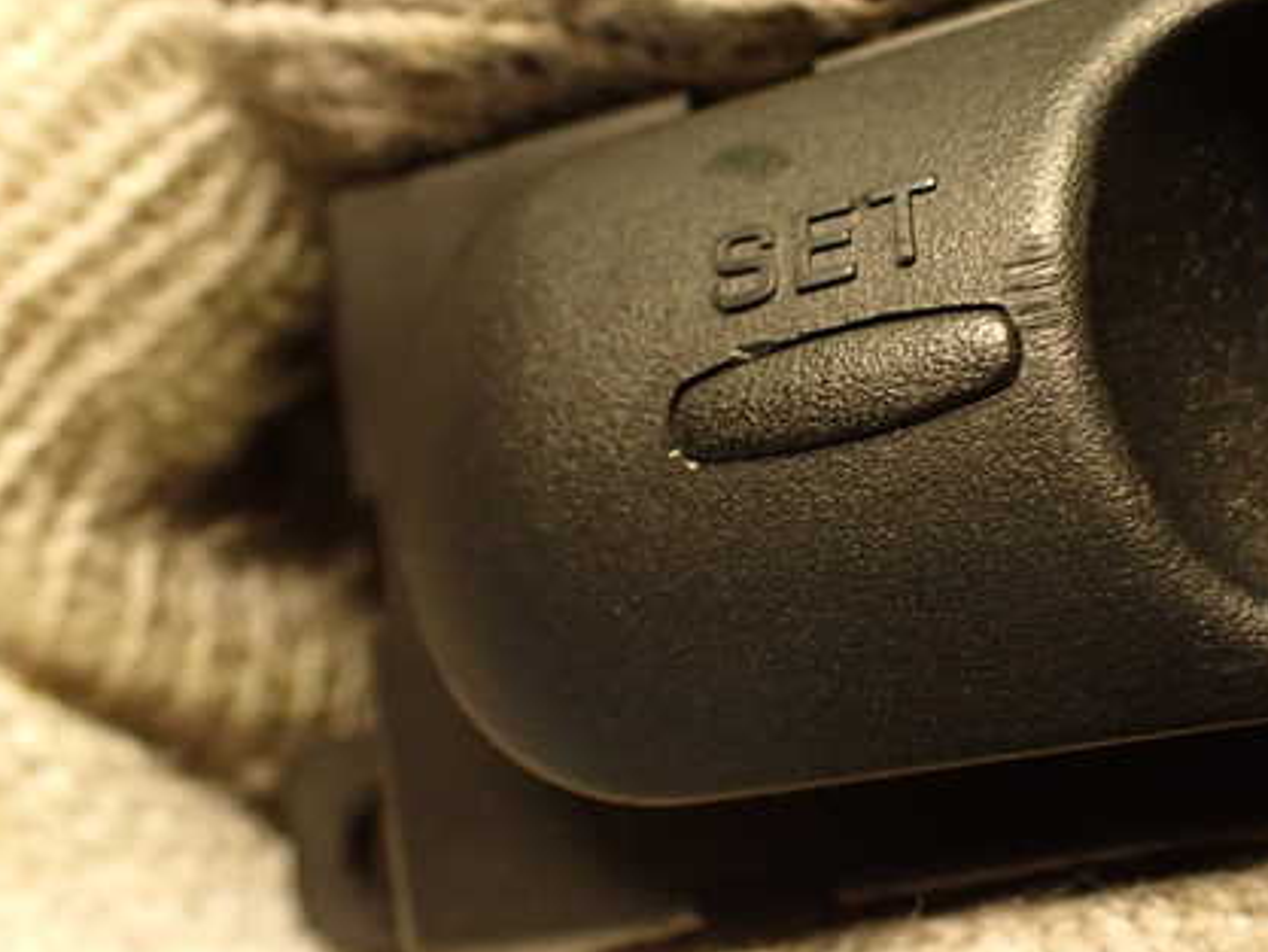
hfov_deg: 40.4
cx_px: 900
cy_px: 380
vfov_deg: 31.4
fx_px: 1685
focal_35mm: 46
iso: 640
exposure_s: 1/30
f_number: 2.4
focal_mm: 5.79
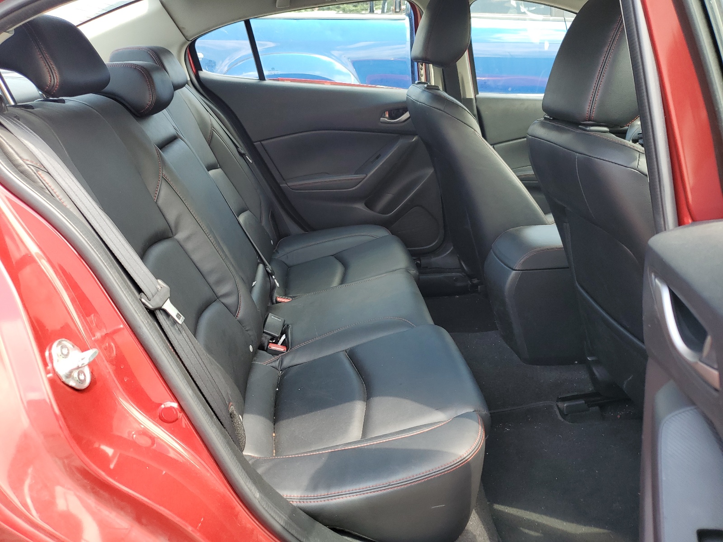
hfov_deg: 67.3
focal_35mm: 26
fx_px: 543
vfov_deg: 53.1
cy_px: 271
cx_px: 362
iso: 50
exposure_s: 1/196
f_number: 1.5
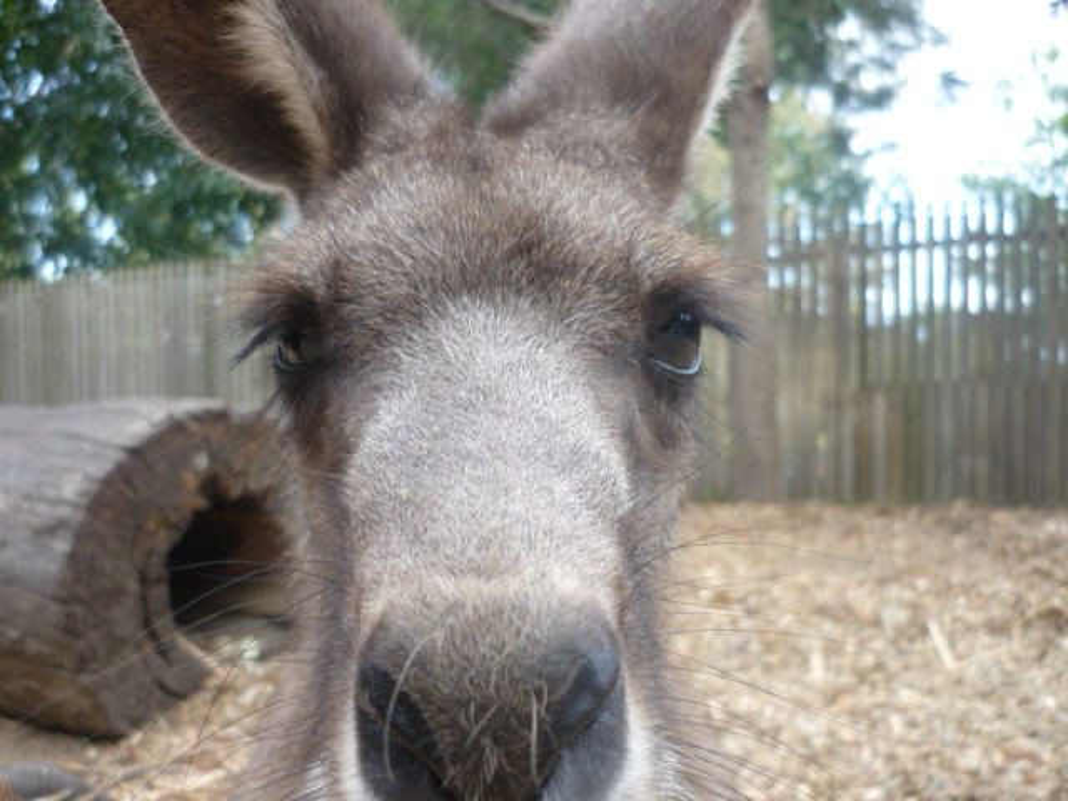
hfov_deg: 55.4
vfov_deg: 42.9
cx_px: 534
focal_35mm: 33
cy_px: 400
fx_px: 1018
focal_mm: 5.5
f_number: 2.8
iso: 100
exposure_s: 1/80
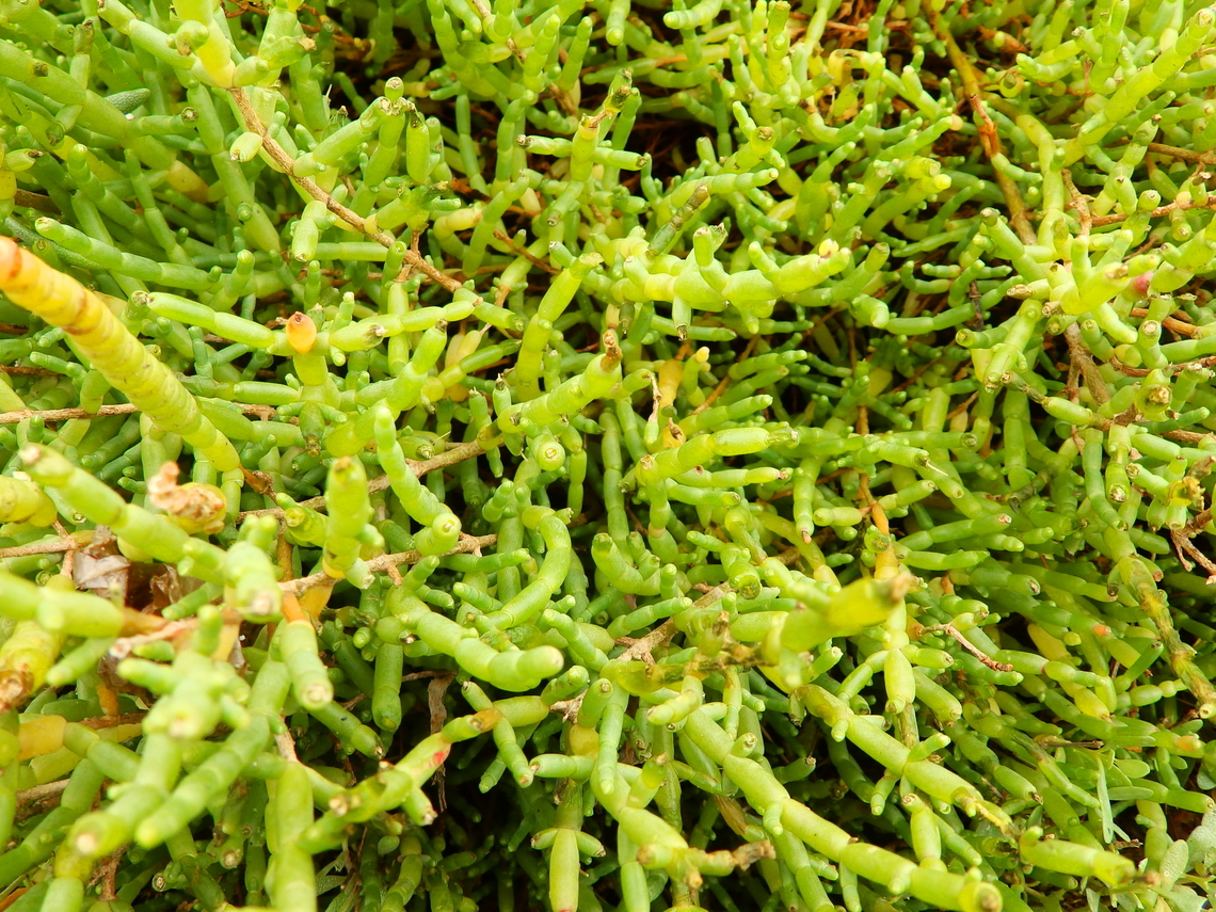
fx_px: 1124
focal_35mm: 32
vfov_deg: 44.2
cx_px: 608
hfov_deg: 56.8
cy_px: 456
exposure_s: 1/80
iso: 80
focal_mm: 5.7
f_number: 3.7
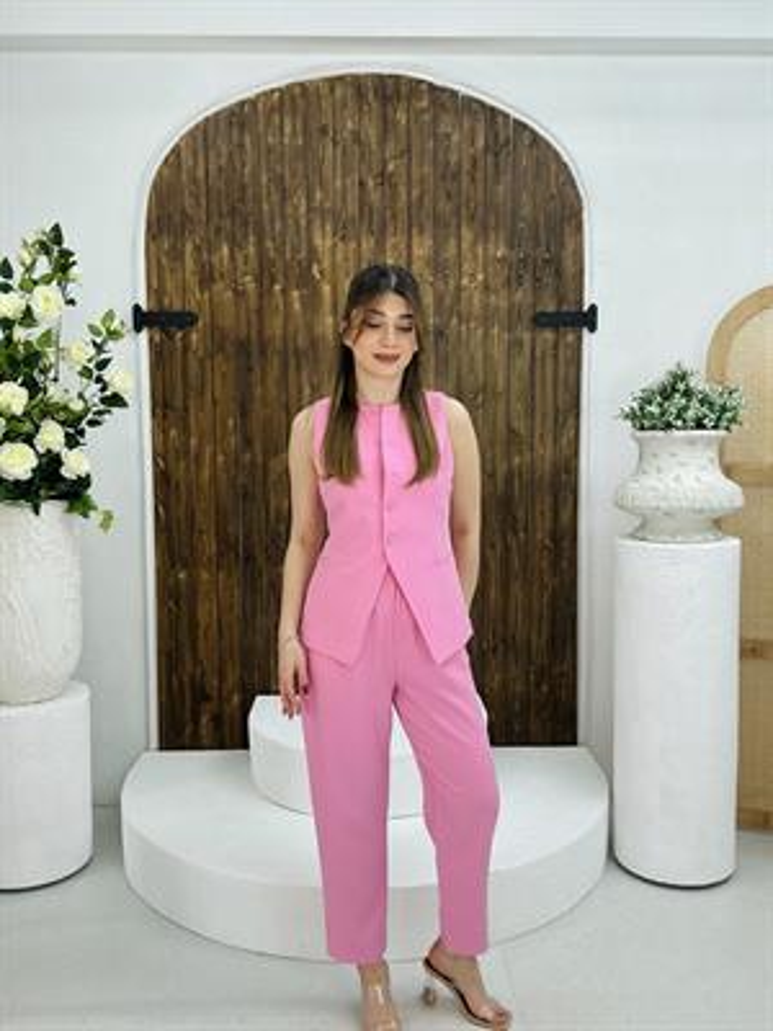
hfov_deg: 46.8
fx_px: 893
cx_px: 386
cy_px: 516
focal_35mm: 30
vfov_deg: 60.0
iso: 32
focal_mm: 2.69
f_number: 1.9
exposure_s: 1/100
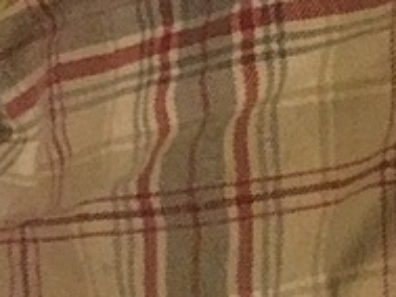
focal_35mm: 105
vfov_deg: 14.0
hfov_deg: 17.1
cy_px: 236
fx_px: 1202
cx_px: 578
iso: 800
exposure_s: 1/15
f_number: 2.4
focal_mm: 3.3
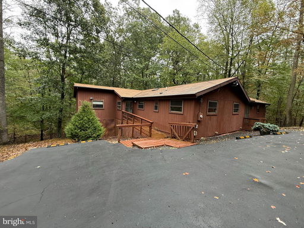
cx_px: 152
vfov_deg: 85.7
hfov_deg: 102.1
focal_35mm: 14
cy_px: 114
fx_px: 123
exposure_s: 1/99
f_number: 2.2
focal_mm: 2.22
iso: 125
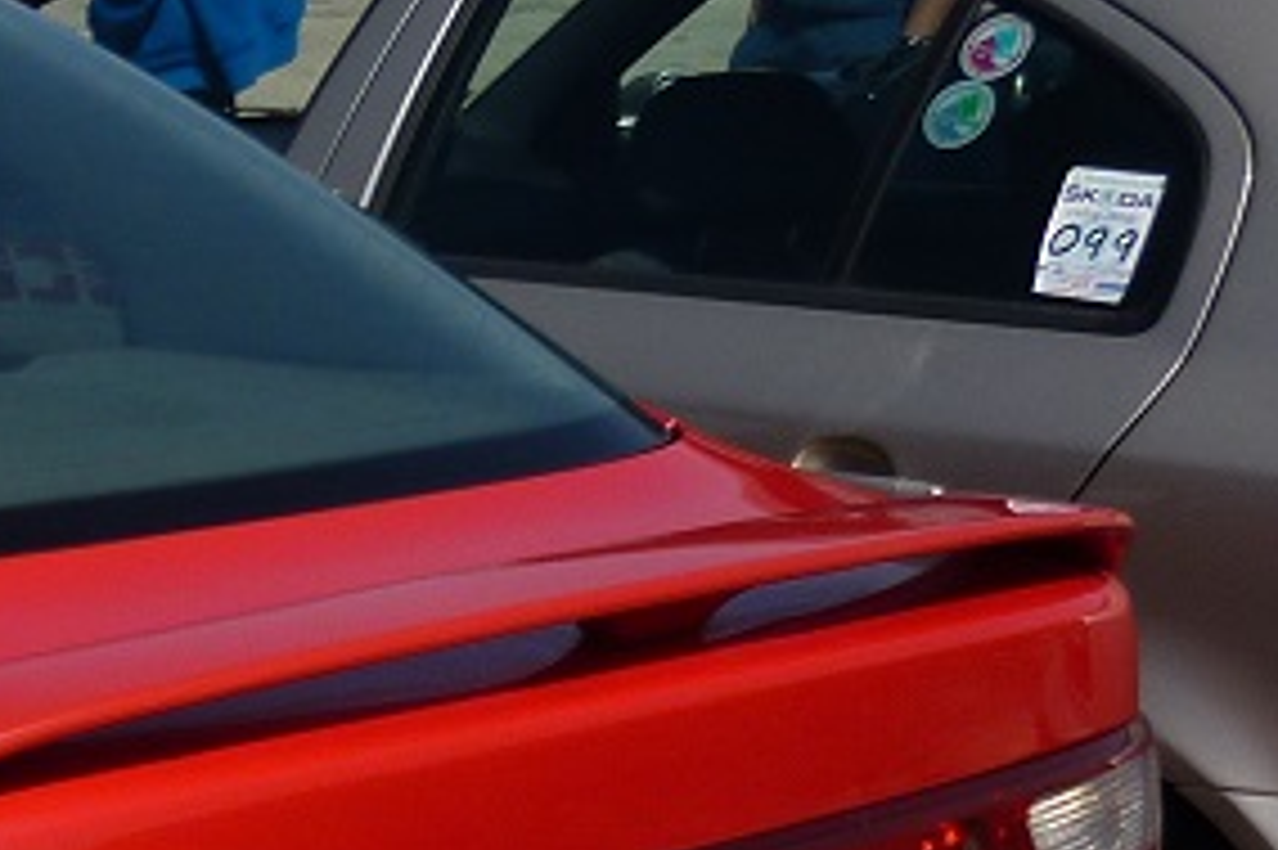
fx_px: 4293
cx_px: -752
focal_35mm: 121
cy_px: 962
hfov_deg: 15.4
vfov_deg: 11.1
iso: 80
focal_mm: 5.5
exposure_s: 1/320
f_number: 8
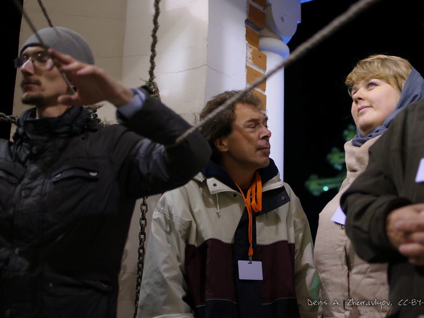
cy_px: 148
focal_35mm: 62
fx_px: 754
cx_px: 253
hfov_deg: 31.3
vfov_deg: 23.8
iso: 400
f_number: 2.2
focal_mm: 35
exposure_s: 1/40
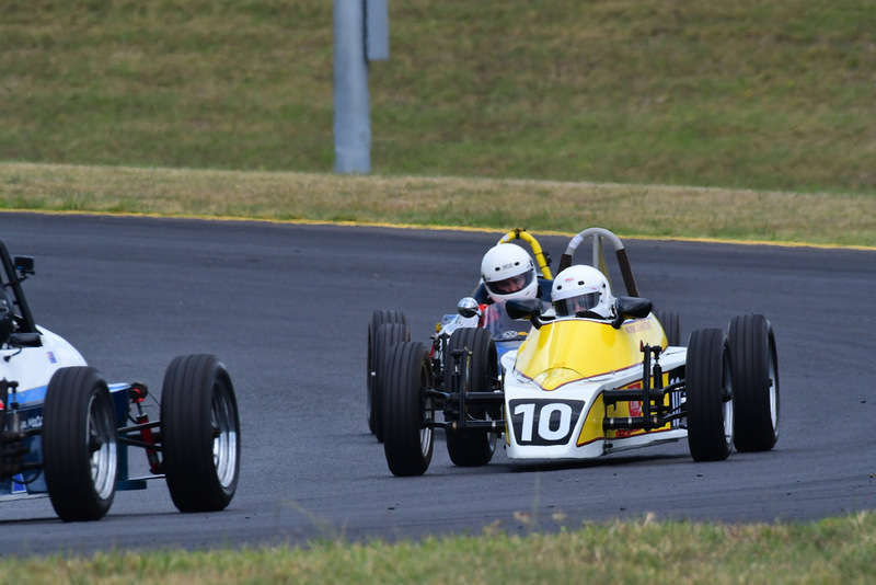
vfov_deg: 1.8
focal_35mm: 750
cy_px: 292
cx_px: 438
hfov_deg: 2.7
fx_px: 18256
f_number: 11
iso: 640
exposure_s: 1/640
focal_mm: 500
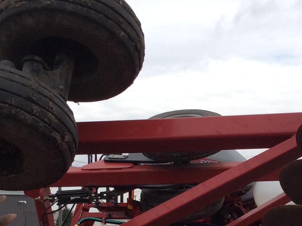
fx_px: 723
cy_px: 224
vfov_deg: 17.3
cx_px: 203
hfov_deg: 23.5
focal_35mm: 83
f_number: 2.4
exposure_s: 1/657
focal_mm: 3.3
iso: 32
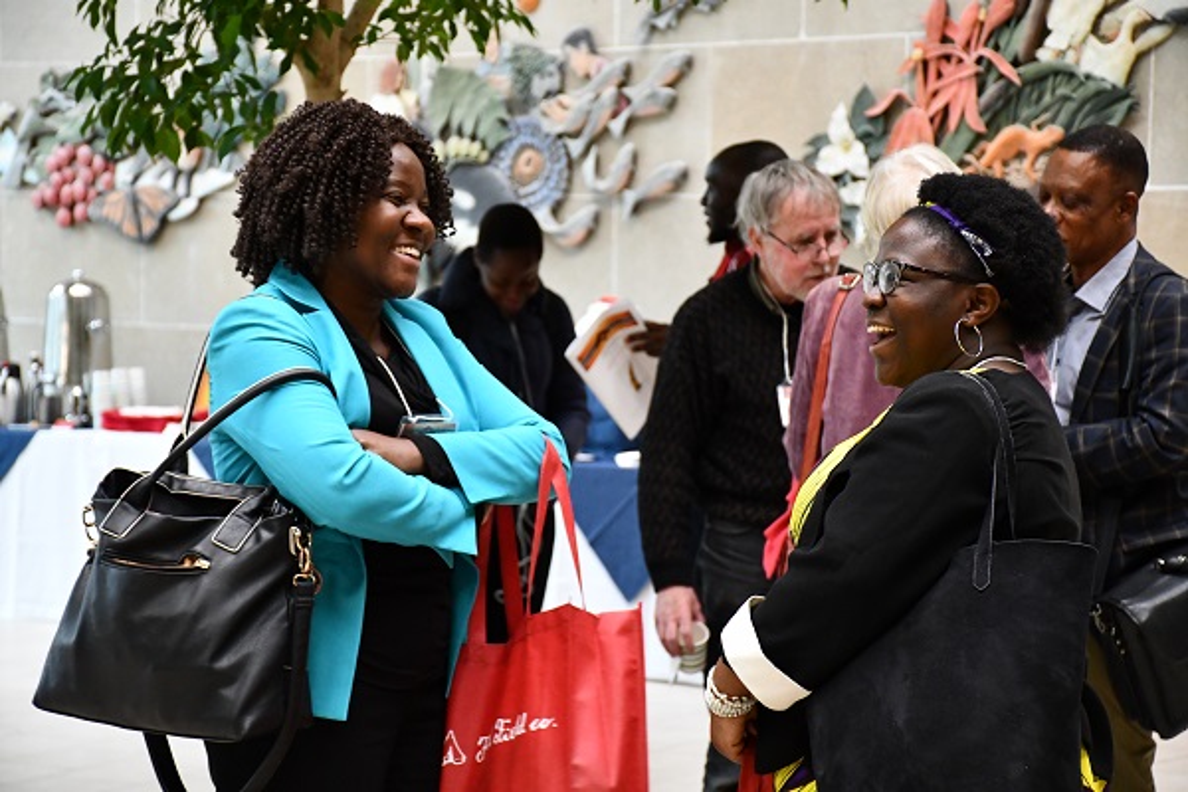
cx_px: 594
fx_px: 3696
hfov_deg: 18.3
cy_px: 396
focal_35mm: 112
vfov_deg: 12.2
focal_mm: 75
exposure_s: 1/160
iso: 3200
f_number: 5
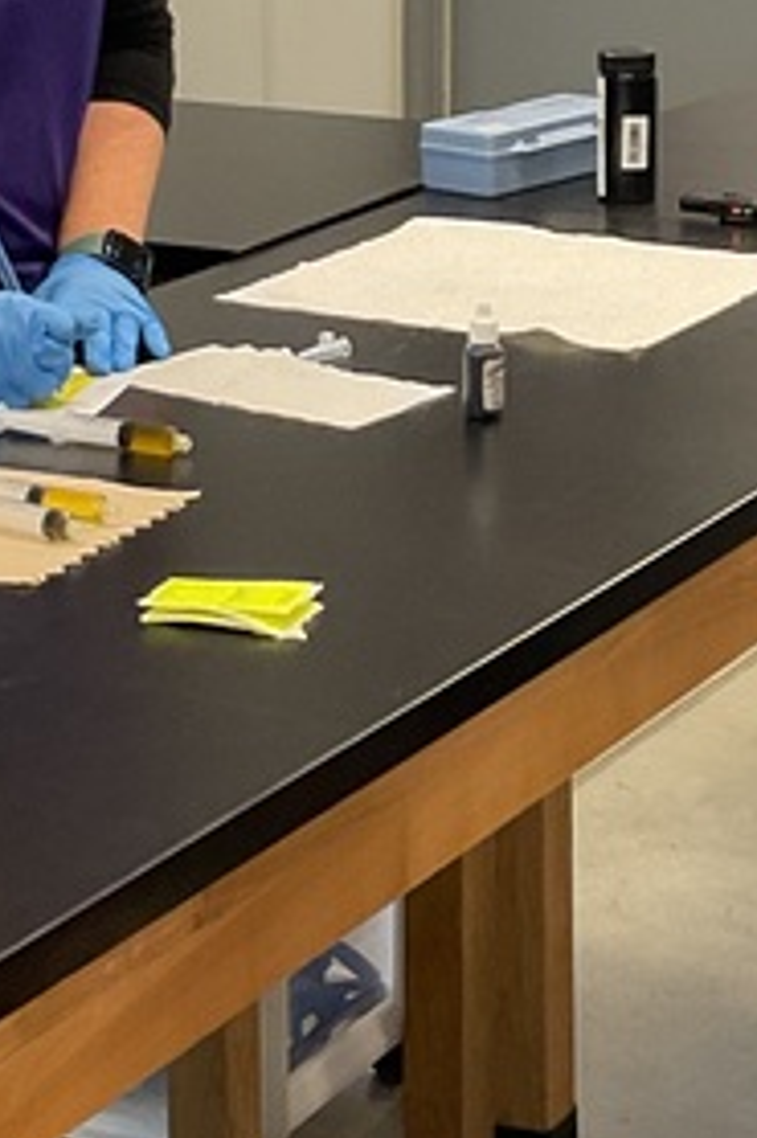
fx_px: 3505
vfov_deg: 18.3
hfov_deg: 12.3
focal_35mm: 111
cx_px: 565
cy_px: 278
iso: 125
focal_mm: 3
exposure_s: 1/60
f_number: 1.8
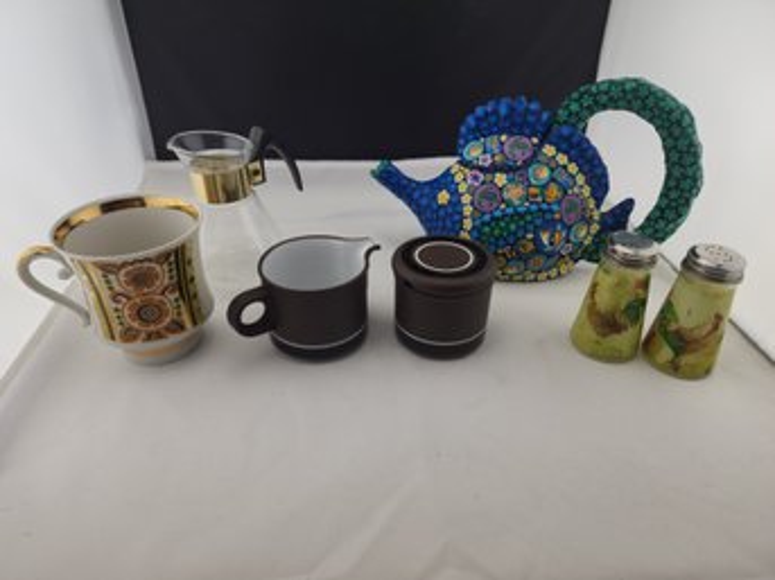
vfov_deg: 58.8
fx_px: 515
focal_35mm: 23
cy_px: 290
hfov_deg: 73.9
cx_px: 388
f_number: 1.8
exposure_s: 1/252
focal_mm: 6.4
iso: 12
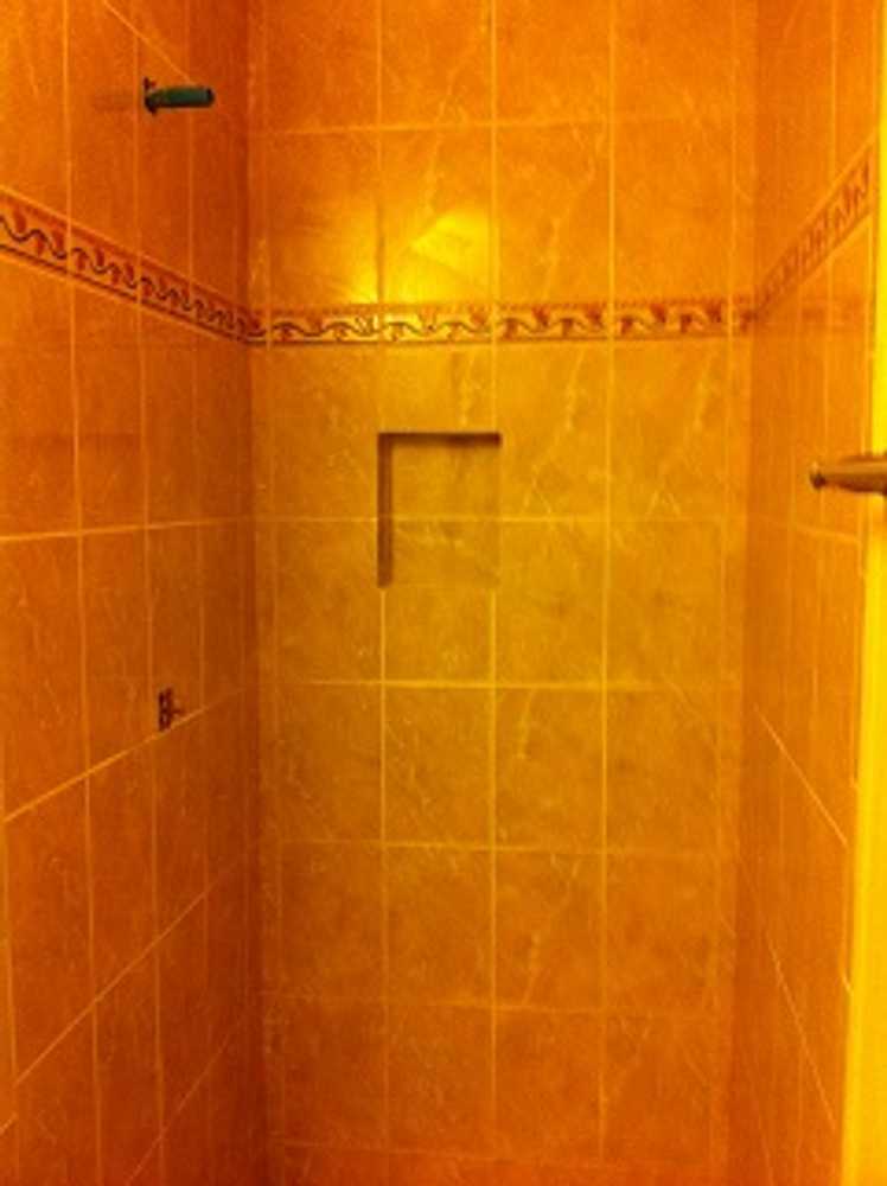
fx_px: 1198
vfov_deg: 52.7
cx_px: 444
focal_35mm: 35
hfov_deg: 40.6
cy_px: 593
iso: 200
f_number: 2.8
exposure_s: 1/15
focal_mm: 3.85
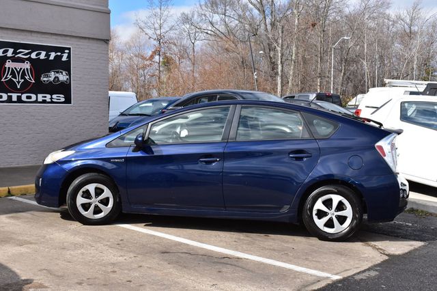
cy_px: 146
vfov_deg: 28.9
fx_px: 564
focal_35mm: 46
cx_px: 218
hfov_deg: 42.3
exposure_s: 1/500
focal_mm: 31
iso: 400
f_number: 11
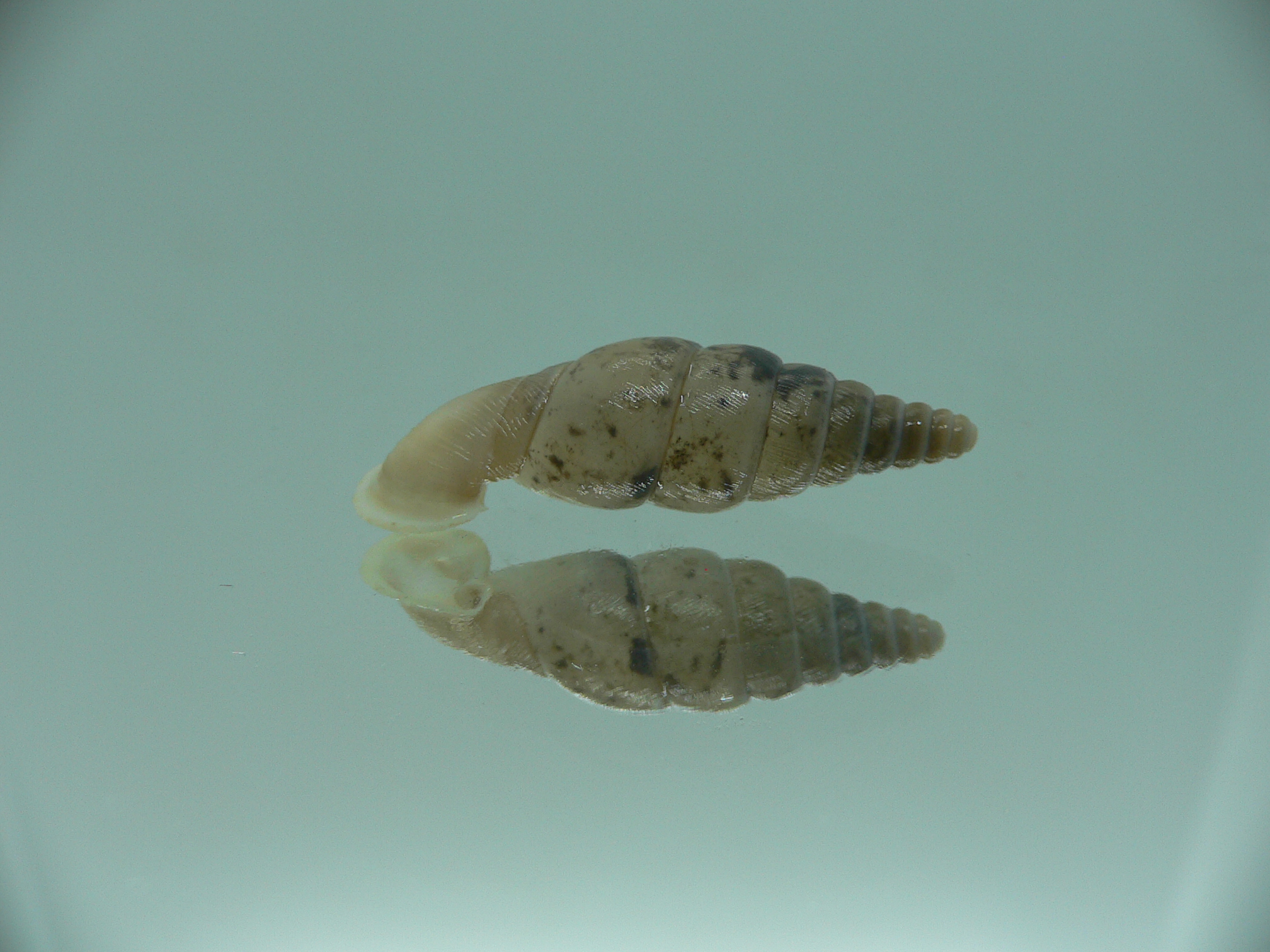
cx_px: 635
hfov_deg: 52.6
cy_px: 476
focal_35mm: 35
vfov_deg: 40.7
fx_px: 1284
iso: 80
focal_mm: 4.6
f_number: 2.8
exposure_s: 1/80
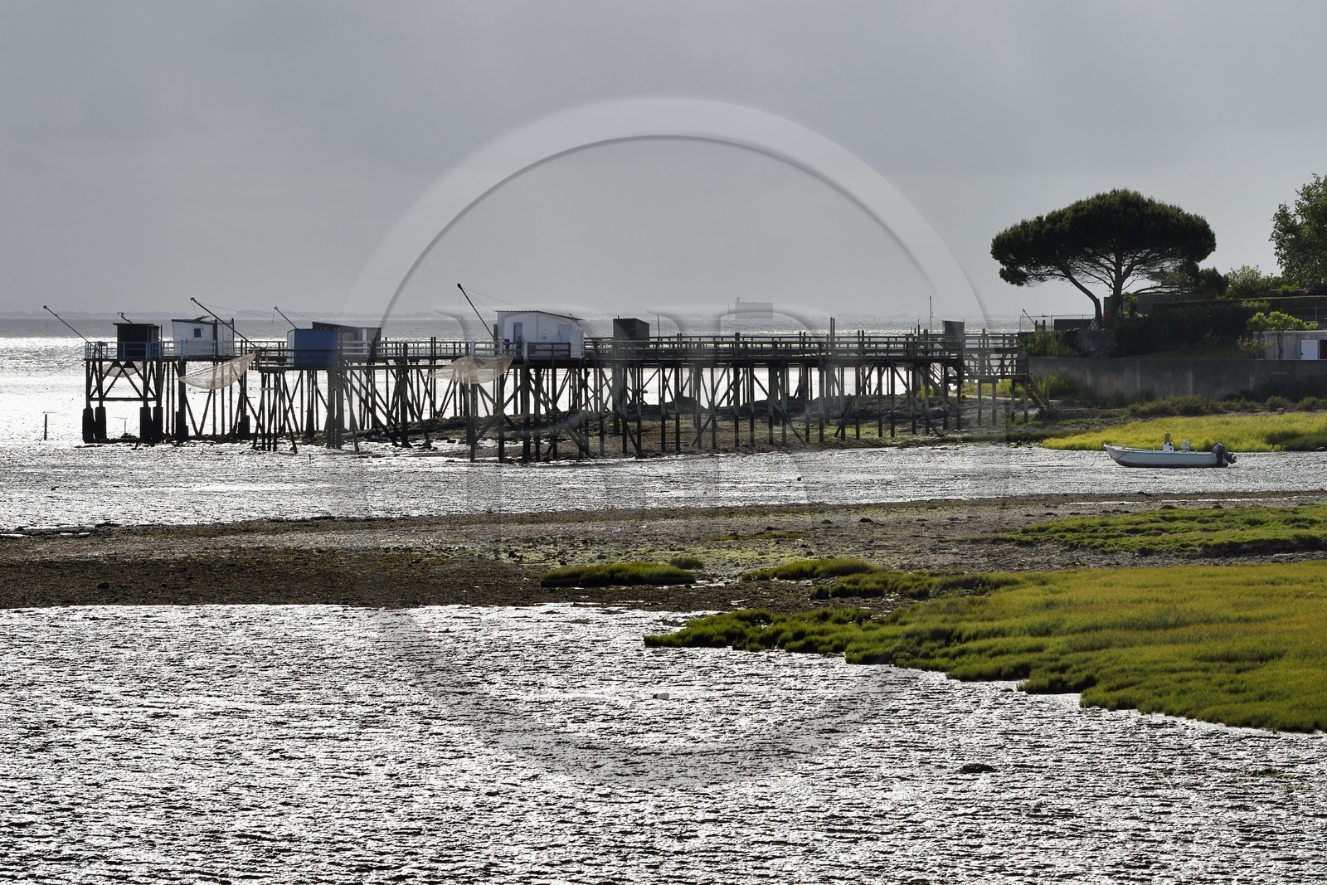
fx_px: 6267
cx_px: 664
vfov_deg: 8.1
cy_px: 442
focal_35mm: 170
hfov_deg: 12.1
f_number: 13
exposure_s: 1/400
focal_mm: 170
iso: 200
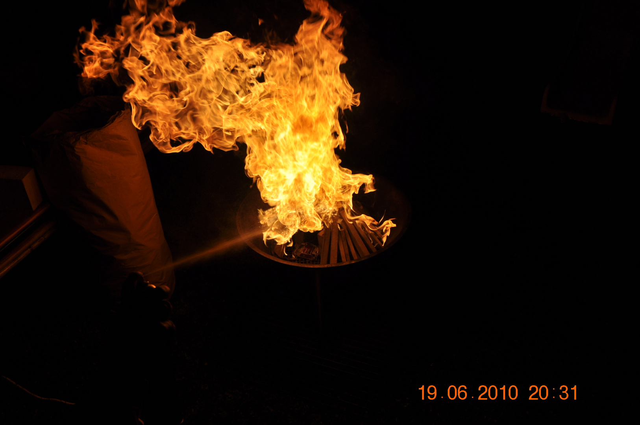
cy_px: 212
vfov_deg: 35.4
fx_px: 666
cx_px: 320
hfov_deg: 51.3
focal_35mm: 38
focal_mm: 25
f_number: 9.5
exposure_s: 1/350
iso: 200
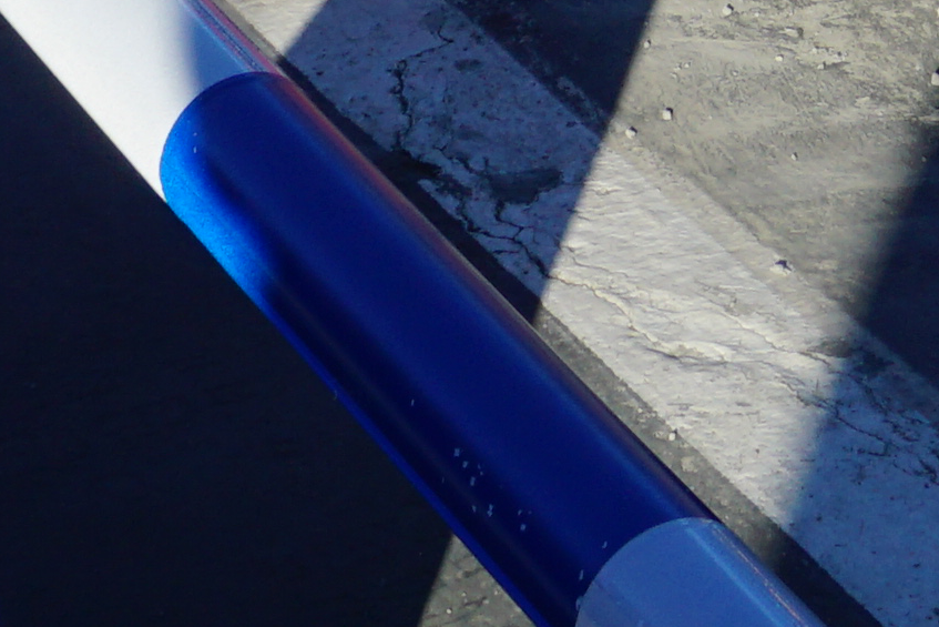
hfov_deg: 11.7
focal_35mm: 170
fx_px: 4435
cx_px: 1310
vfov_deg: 7.1
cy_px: -1313
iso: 100
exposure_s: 1/125
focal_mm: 16
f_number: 11
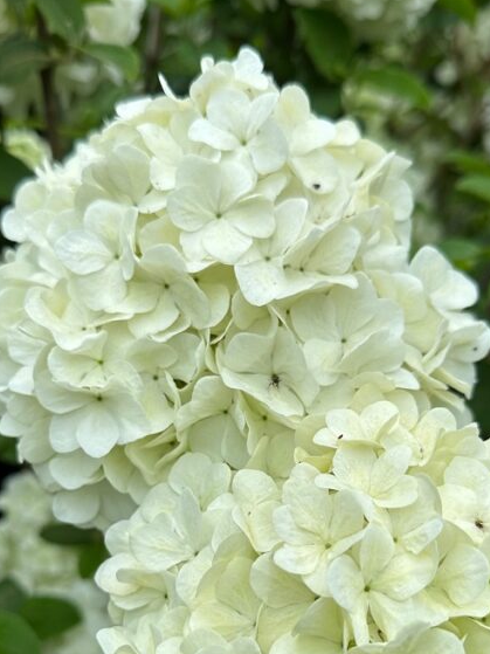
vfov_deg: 41.9
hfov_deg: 32.9
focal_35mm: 44
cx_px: 240
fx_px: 831
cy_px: 476
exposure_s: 1/1845
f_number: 1.78
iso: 80
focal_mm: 6.86
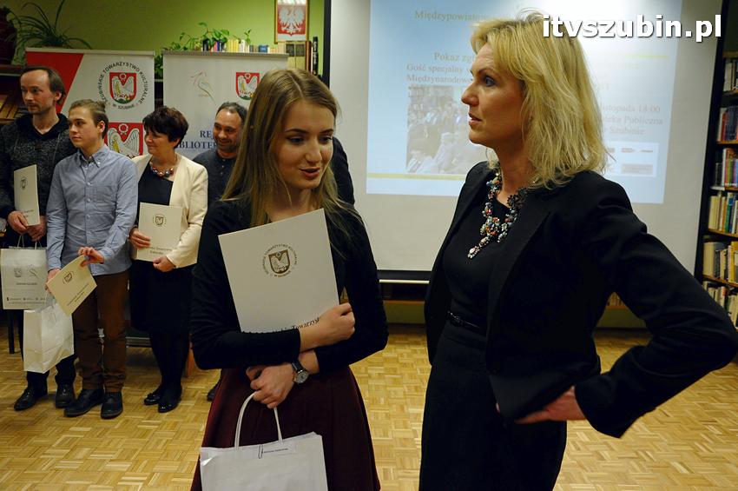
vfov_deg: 41.6
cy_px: 246
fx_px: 645
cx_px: 369
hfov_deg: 59.5
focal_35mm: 32
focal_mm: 21
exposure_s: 1/125
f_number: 5.6
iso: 2000
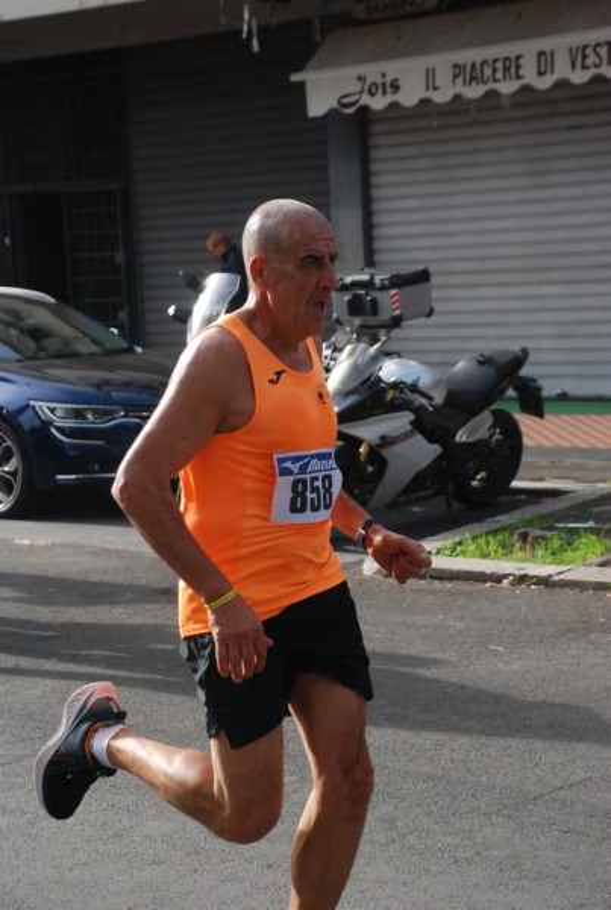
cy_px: 455
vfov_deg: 23.3
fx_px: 2203
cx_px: 306
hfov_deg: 15.8
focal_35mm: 87
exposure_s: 1/1250
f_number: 5.3
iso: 1000
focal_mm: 58
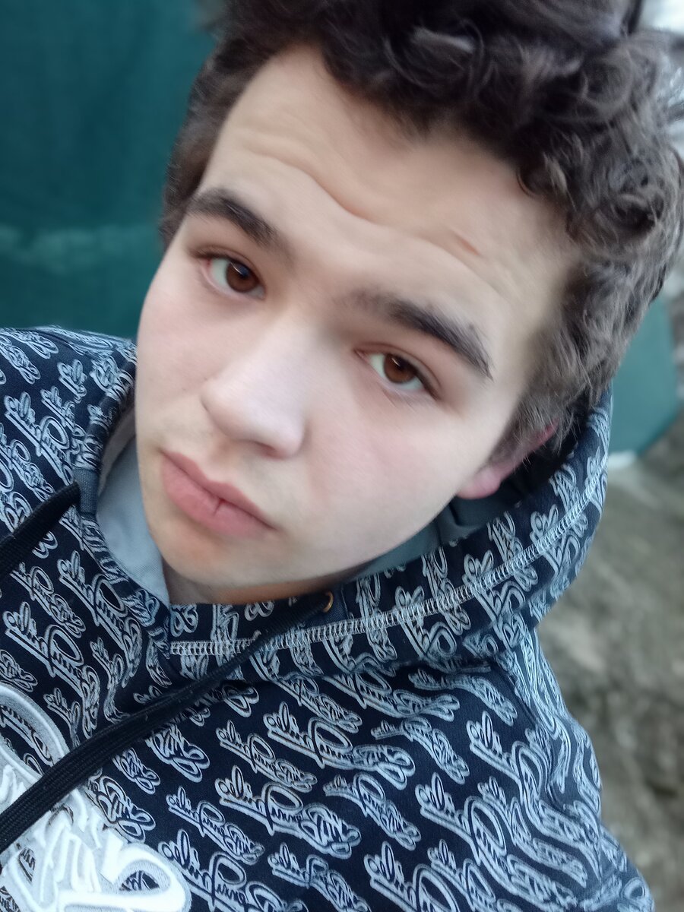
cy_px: 456
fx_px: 738
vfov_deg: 63.4
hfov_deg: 49.7
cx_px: 342
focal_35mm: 28
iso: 508
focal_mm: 3.74
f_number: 2.25
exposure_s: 1/20
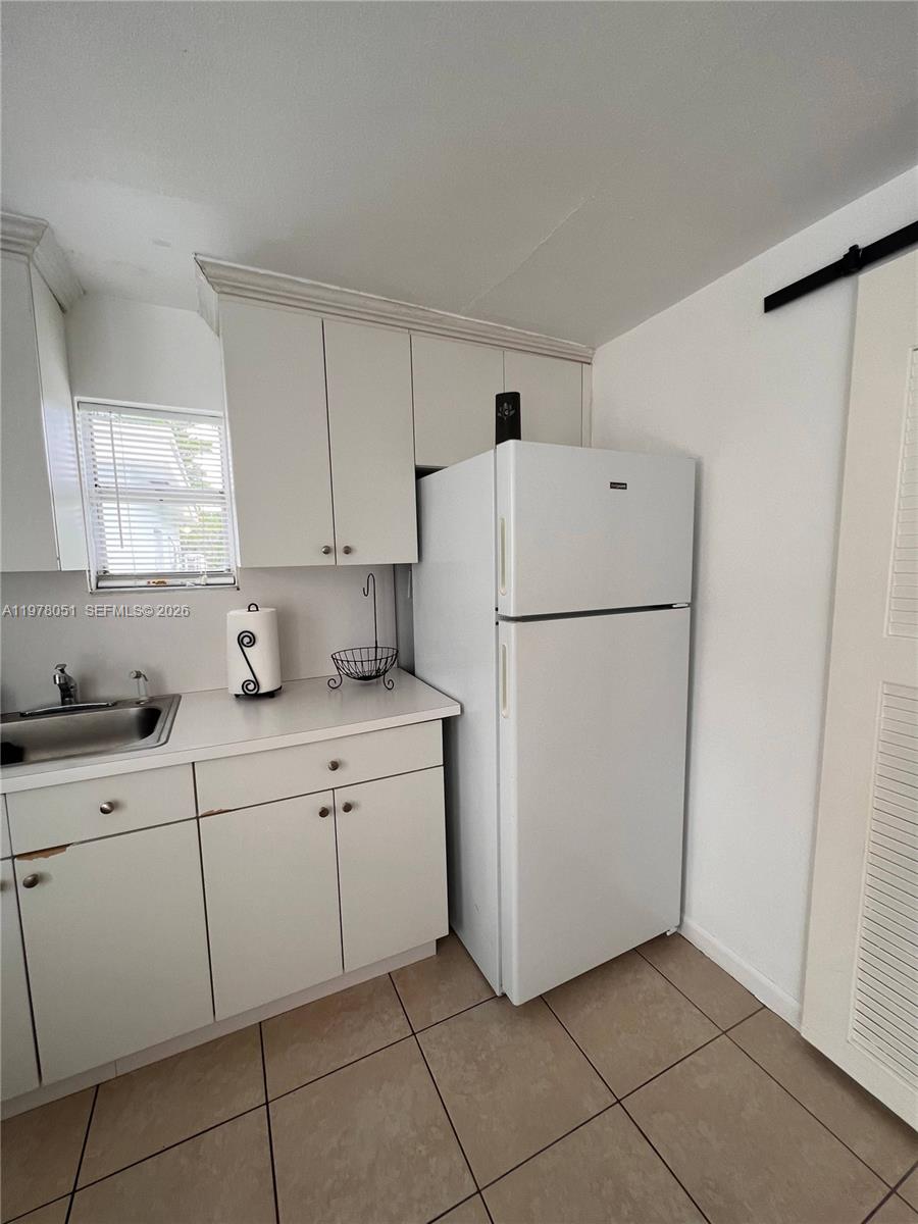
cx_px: 459
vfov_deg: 106.2
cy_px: 612
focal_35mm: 13
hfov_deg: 89.9
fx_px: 460
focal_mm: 1.57
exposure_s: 1/99
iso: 50
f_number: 1.8
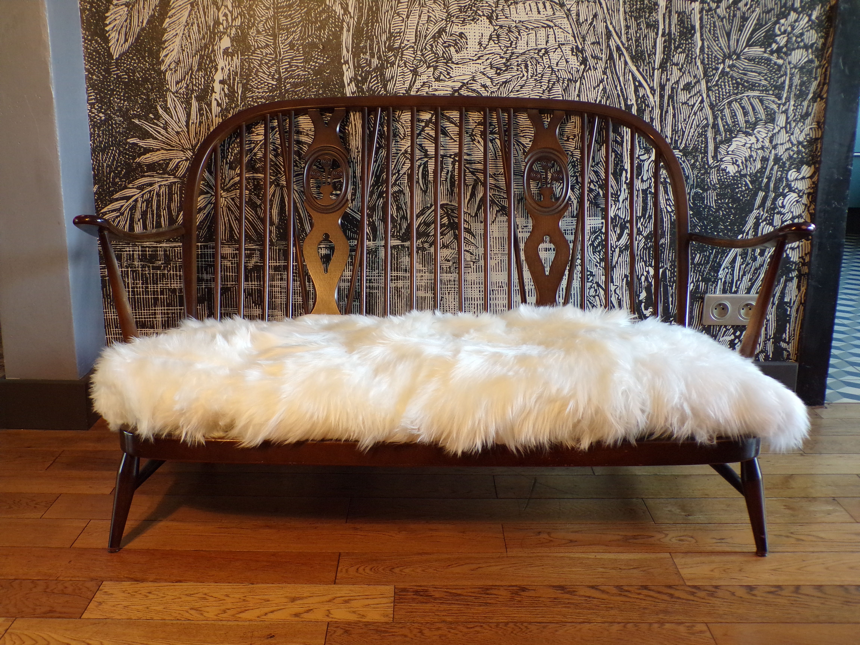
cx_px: 430
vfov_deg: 38.7
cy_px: 322
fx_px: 919
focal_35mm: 37
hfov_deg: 50.1
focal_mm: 6.6
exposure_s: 1/25
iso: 200
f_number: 3.3
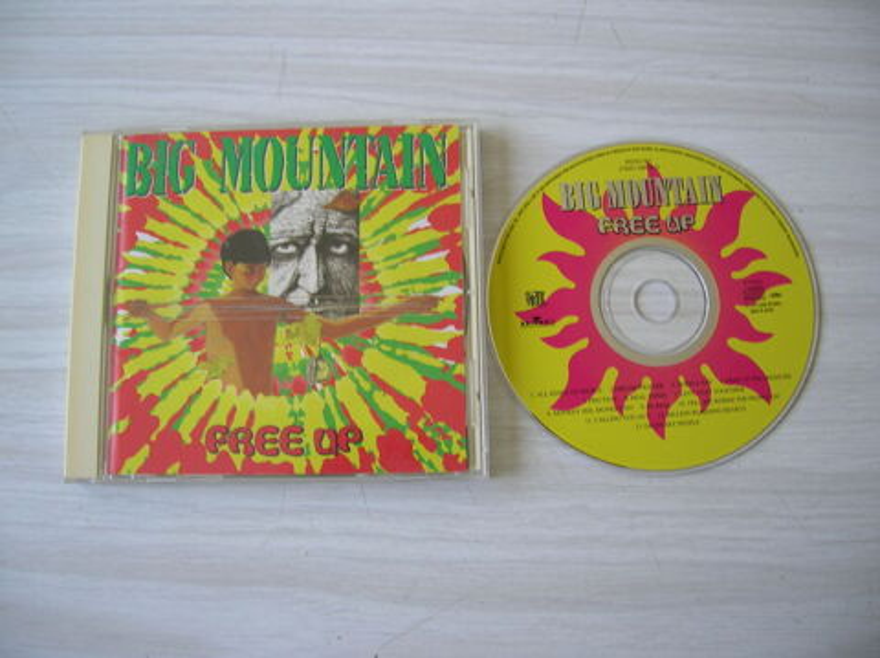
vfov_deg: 41.7
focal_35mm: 34
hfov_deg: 54.0
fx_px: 863
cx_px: 440
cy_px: 329
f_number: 2.9
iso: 50
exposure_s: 1/11.2
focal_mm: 5.7
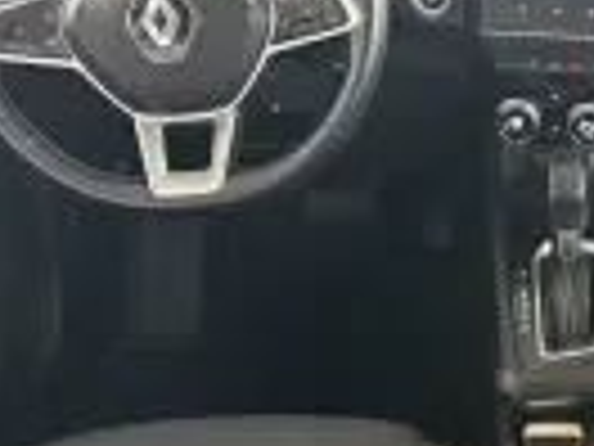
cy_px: 329
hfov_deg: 26.1
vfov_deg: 20.6
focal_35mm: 71
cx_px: 585
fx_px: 1218
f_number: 1.6
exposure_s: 1/60
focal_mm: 5.96
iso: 500
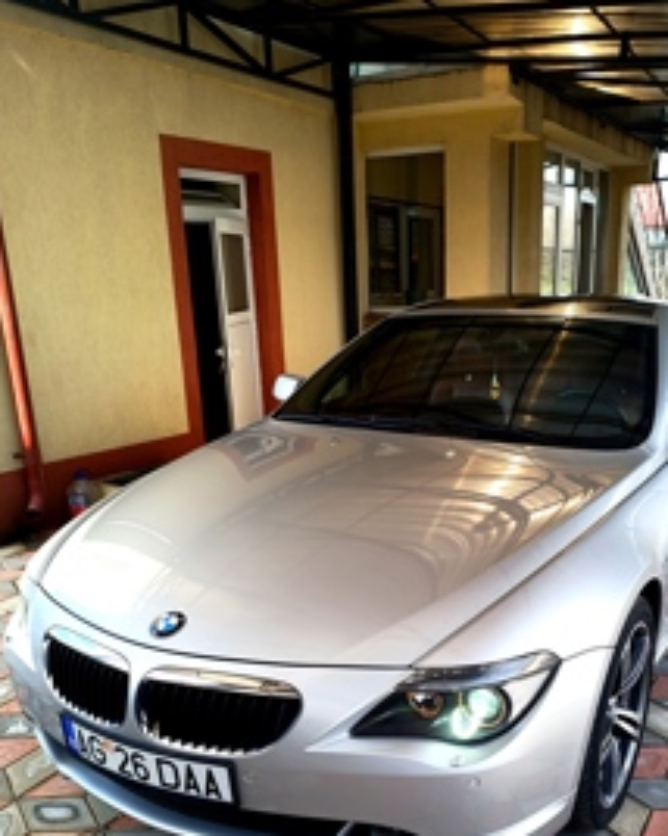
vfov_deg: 50.2
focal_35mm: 35
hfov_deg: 42.0
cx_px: 406
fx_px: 866
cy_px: 586
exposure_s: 1/118
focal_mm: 6.14
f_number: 1.65
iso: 50
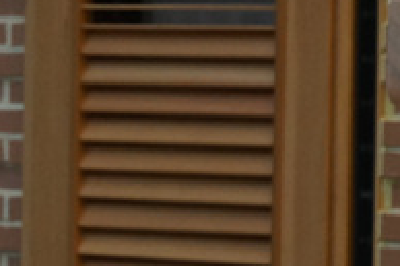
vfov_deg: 3.4
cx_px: -391
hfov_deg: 5.0
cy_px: 344
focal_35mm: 407
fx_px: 4518
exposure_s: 1/80
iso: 640
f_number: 5.6
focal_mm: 50
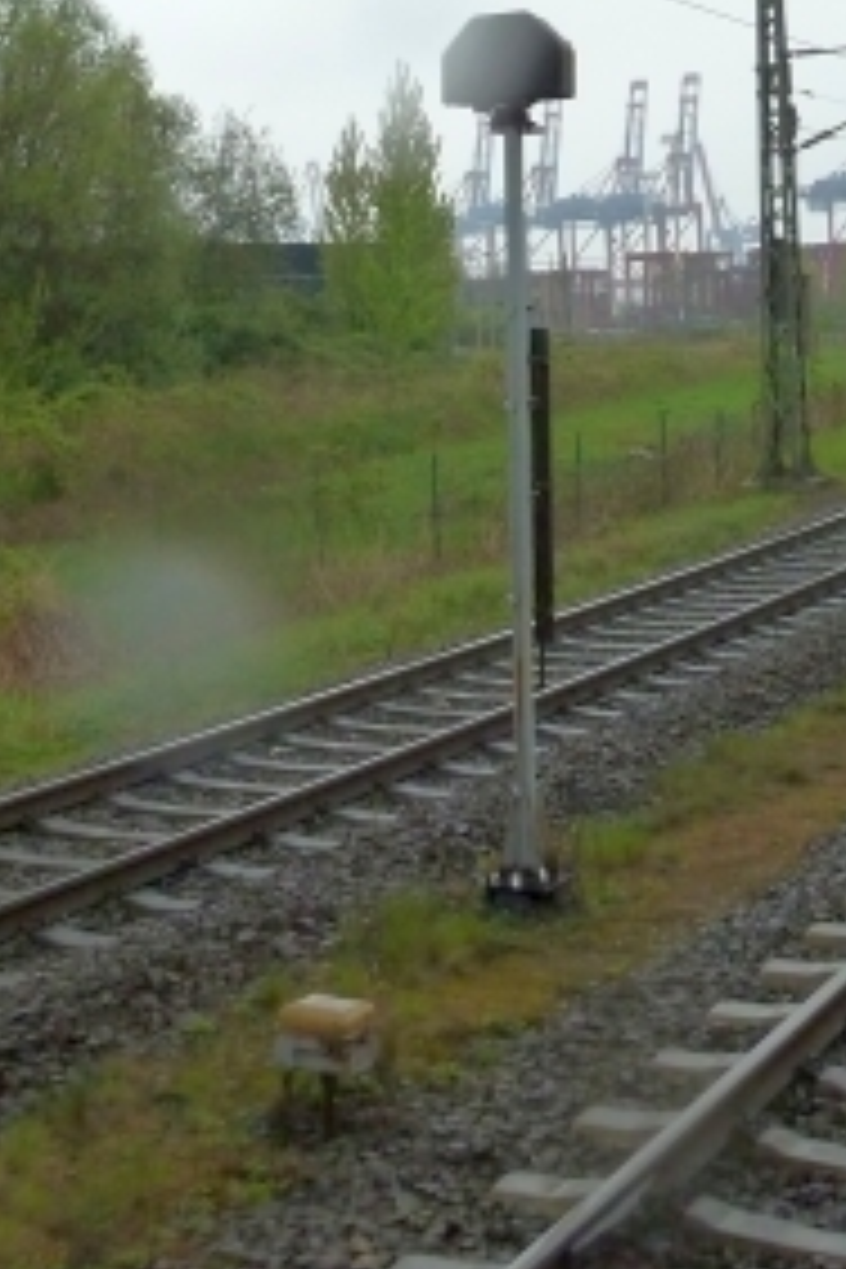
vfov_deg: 33.4
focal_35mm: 59
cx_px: 387
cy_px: 356
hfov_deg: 23.0
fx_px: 2080
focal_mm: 4.1
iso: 250
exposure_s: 1/250
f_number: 4
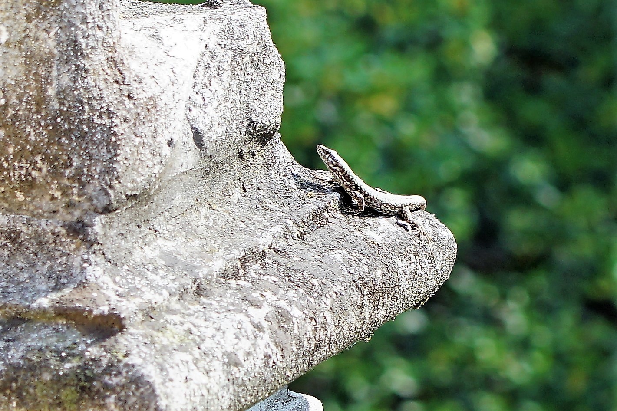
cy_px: 206
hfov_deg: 22.6
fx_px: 1542
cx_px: 308
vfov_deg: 15.2
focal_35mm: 90
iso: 125
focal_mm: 60
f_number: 4
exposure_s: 1/160
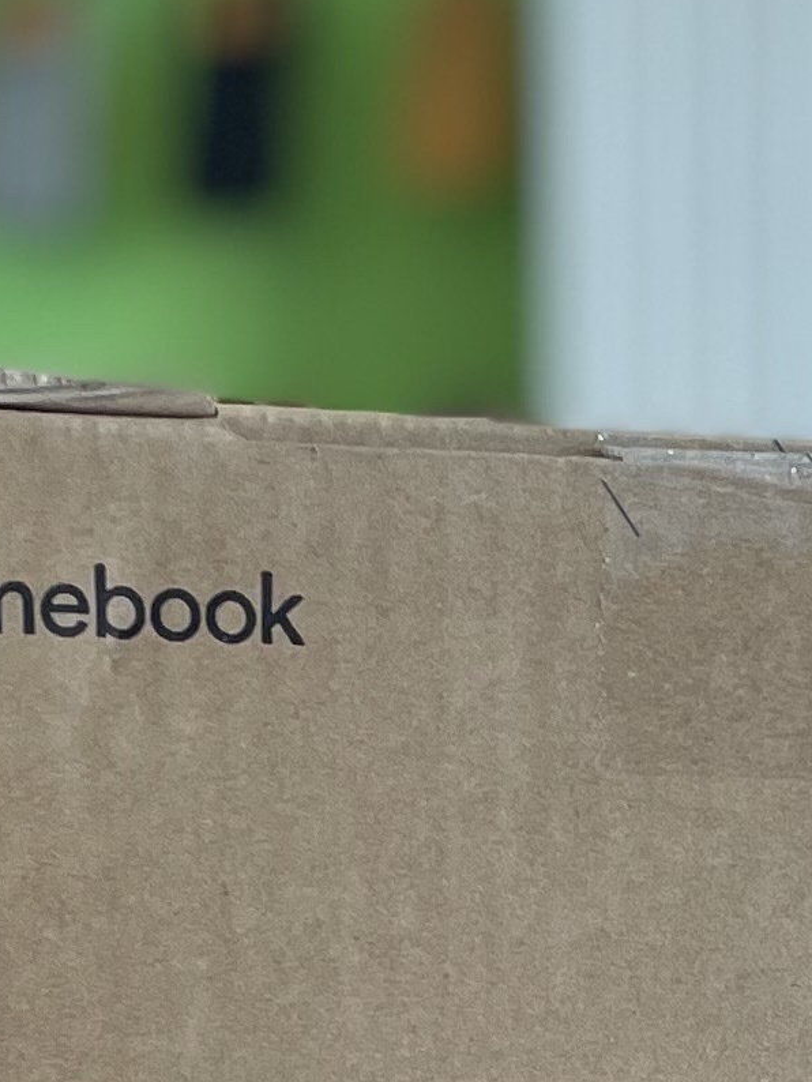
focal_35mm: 132
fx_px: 4126
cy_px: 1618
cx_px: 1086
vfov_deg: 14.0
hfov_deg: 10.9
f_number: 1.6
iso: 80
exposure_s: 1/120
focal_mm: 4.2
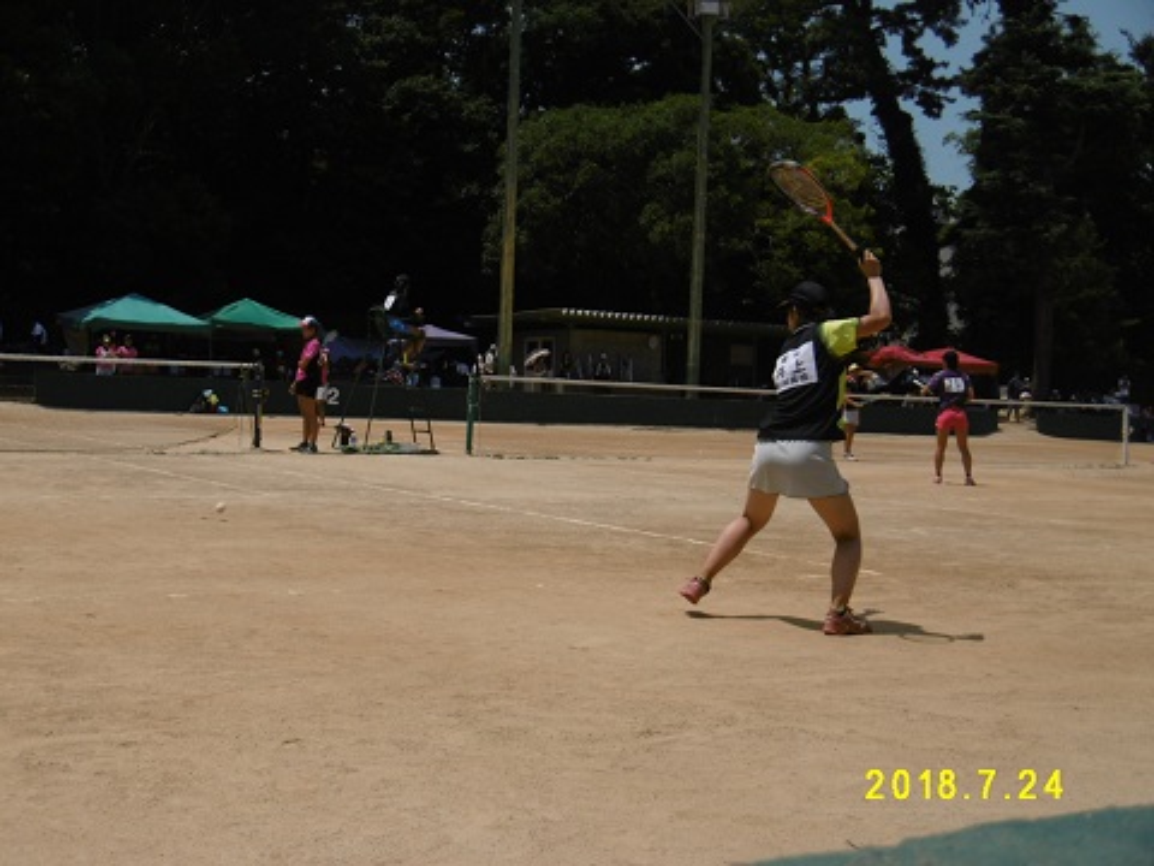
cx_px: 577
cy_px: 433
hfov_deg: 37.5
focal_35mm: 51
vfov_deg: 28.6
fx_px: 1700
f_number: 4
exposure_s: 1/200
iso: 100
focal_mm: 9.2
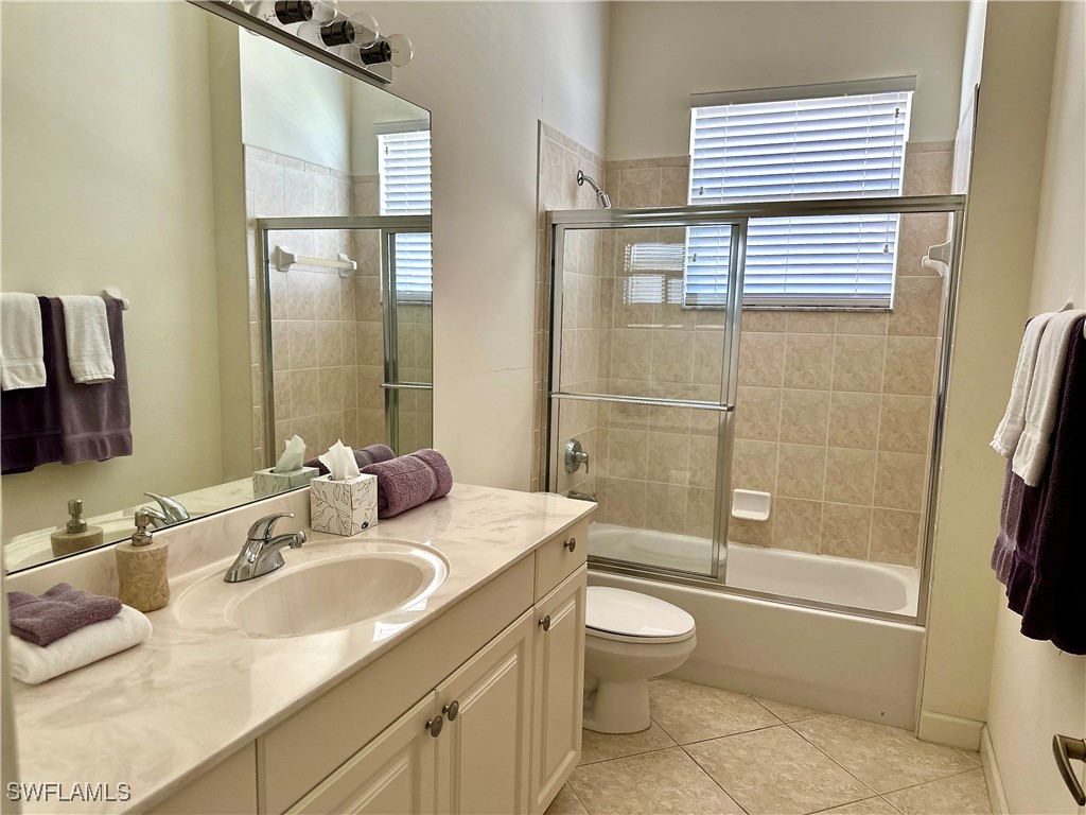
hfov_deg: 71.6
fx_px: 753
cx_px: 543
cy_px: 408
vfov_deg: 56.8
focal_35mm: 24
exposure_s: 1/113
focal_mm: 6.86
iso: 250
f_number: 1.78
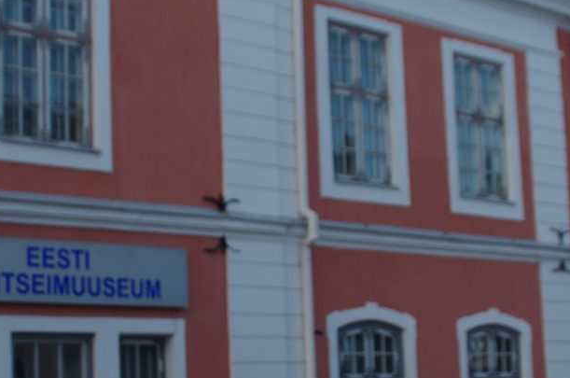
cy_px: 217
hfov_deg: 21.3
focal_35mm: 96
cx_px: 242
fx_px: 1517
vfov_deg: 14.2
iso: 100
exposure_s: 1/250
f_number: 5.6
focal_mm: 24
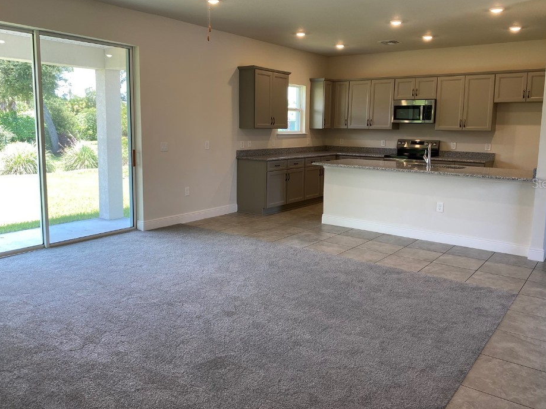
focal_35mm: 29
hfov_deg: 61.6
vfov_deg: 48.2
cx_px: 284
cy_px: 183
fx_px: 458
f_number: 1.8
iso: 64
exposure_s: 1/120
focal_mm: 4.25
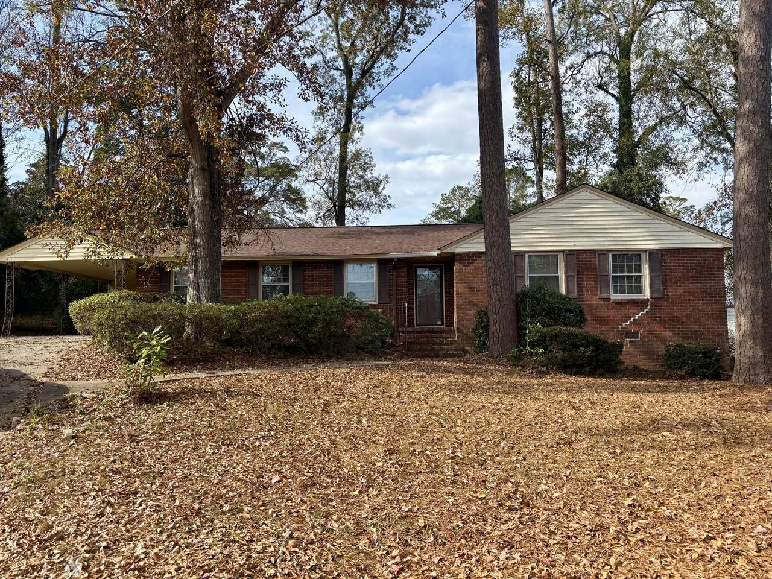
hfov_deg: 67.3
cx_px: 386
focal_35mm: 26
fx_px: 580
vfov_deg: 53.1
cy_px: 290
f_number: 1.6
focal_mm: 5.96
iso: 50
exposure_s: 1/1522
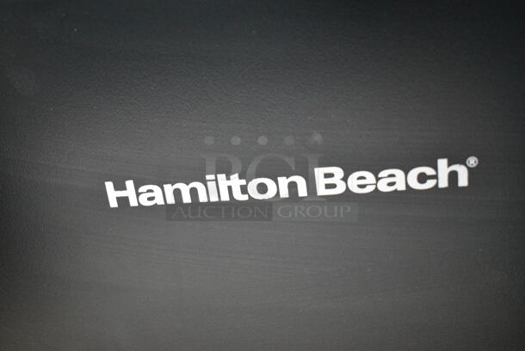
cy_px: 176
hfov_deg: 44.9
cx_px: 262
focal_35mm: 44
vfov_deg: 30.9
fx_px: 635
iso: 6400
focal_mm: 29
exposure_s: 1/50
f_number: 4.2
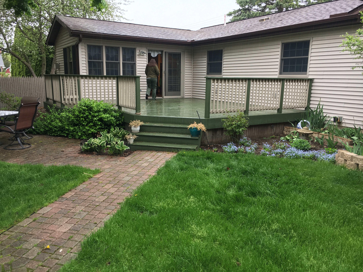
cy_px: 136
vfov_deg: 48.2
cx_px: 182
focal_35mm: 29
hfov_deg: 61.7
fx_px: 304
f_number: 2.2
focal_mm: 4.15
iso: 32
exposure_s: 1/60
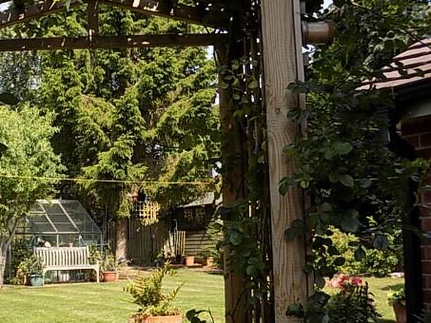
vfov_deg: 28.0
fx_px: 648
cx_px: 83
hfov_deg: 35.6
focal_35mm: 52
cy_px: 188
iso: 80
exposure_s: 1/400
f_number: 3.1
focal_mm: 4
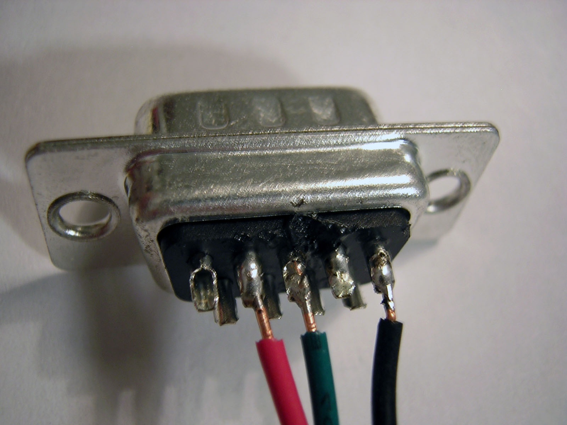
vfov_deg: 39.7
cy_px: 212
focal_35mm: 36
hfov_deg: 51.4
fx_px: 590
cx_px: 284
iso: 100
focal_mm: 4.7
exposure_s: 1/6.2
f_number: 2.6
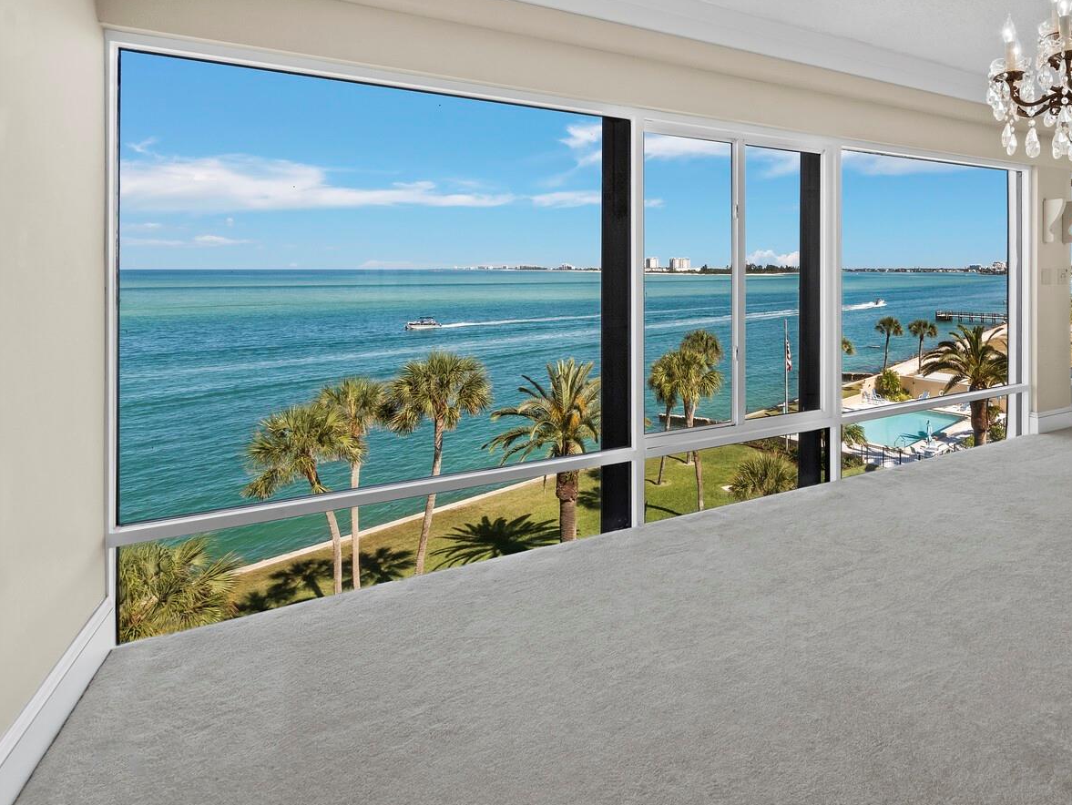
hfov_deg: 81.7
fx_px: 589
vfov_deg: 66.8
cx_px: 719
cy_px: 265
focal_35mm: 19
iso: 320
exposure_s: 1/25
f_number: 13
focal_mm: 7
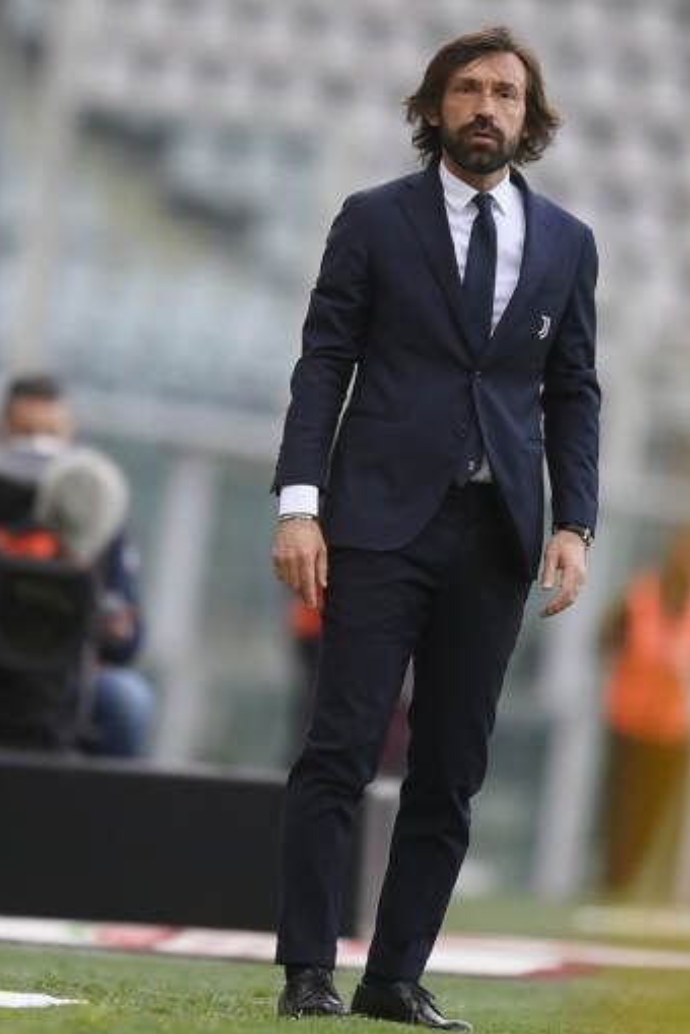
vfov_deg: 3.4
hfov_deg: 2.3
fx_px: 17311
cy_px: 518
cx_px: 578
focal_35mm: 603
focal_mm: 400
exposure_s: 1/2000
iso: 1000
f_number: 2.8
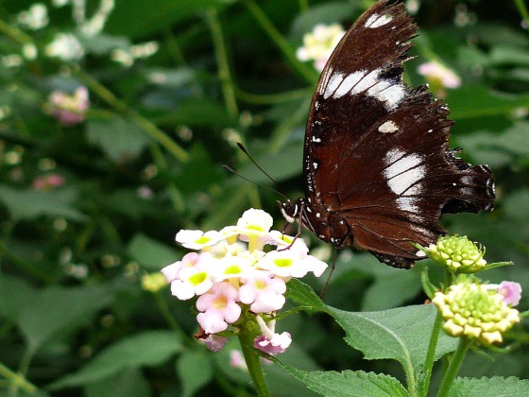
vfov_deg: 29.1
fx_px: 764
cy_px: 217
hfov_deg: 37.9
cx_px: 192
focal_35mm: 50
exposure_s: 1/100
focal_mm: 7.4
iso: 200
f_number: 2.8
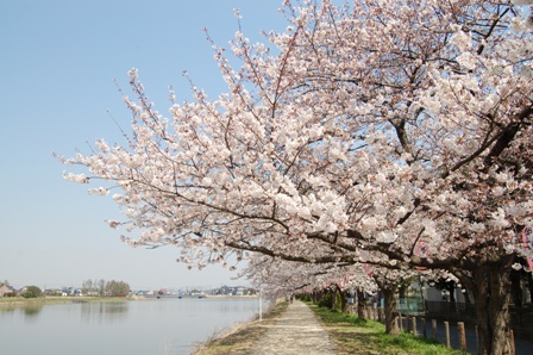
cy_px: 178
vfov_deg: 38.3
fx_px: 510
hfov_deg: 55.1
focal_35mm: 34
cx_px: 266
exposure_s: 1/320
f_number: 9
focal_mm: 23
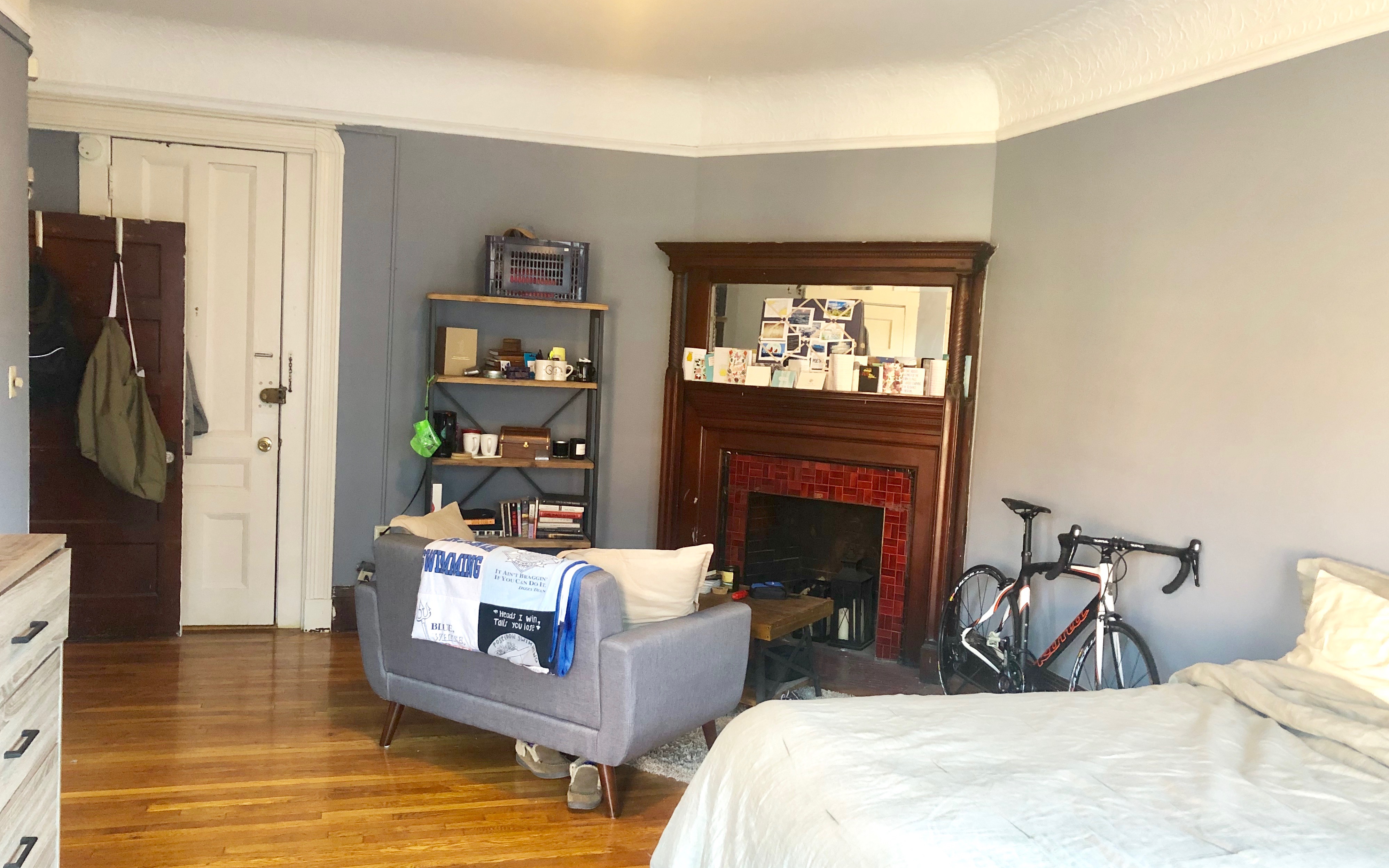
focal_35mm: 30
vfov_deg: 41.8
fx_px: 1136
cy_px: 449
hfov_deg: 62.9
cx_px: 690
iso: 100
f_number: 1.8
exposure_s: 1/9
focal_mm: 3.99
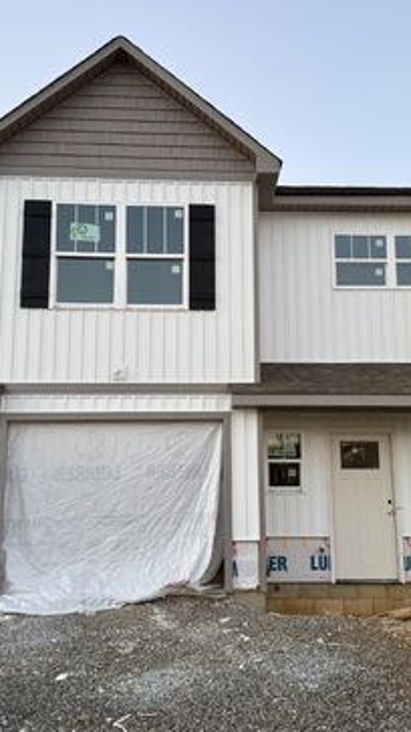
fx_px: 698
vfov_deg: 55.3
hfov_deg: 32.7
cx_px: 240
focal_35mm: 36
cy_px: 376
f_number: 1.78
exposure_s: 1/97
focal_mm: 6.76
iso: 200
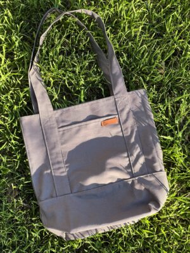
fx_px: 564
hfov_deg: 19.1
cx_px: 95
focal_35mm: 77
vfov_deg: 25.3
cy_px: 126
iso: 64
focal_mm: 9
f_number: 2.8
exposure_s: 1/99
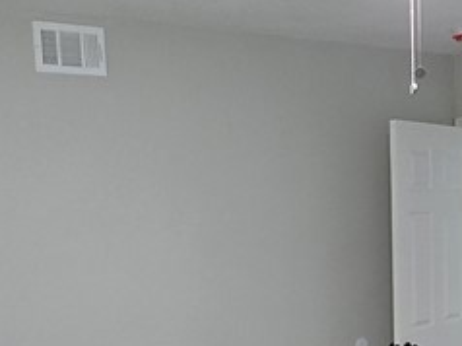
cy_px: 336
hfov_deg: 34.3
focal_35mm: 56
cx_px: 264
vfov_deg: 25.0
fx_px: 747
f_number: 2.2
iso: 500
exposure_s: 1/60
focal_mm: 2.2
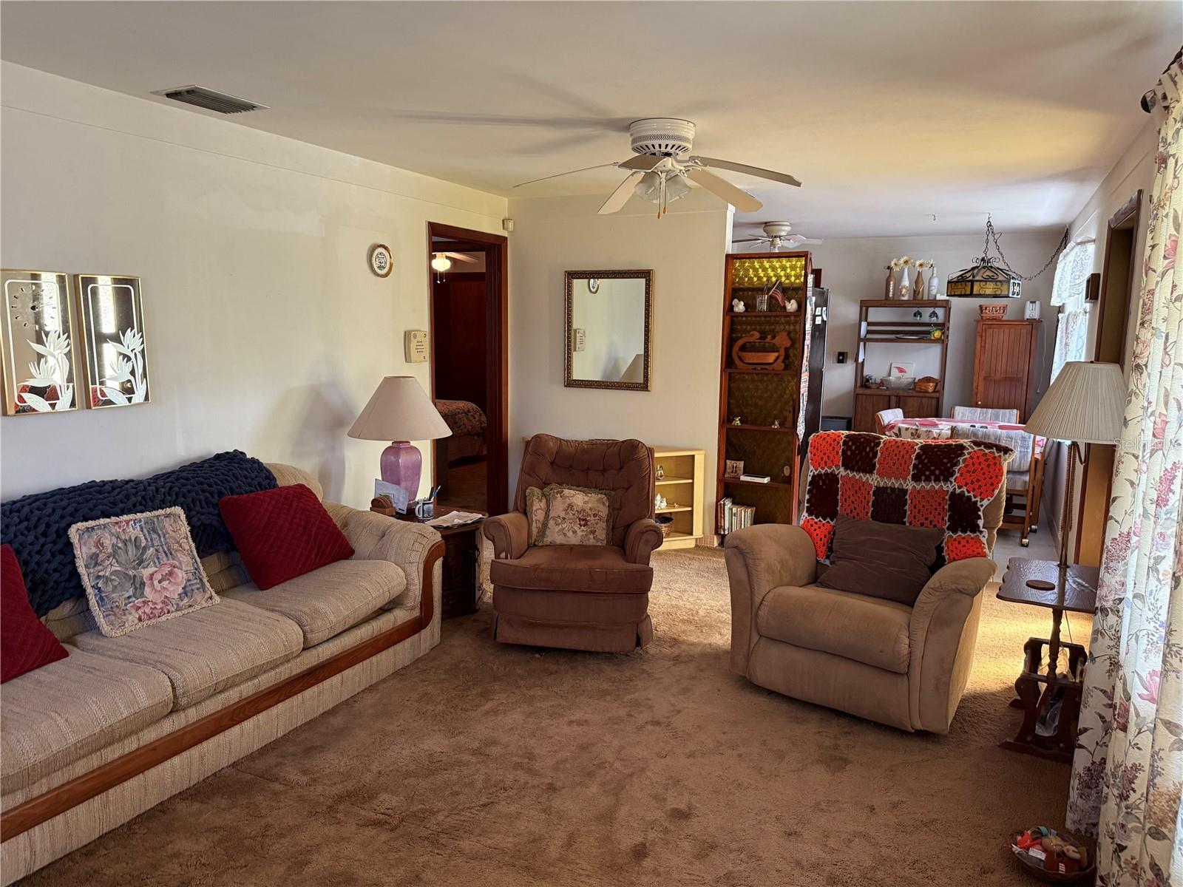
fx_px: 820
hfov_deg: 71.6
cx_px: 592
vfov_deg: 56.8
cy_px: 444
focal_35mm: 24
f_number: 1.78
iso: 400
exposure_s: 1/60
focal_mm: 6.76
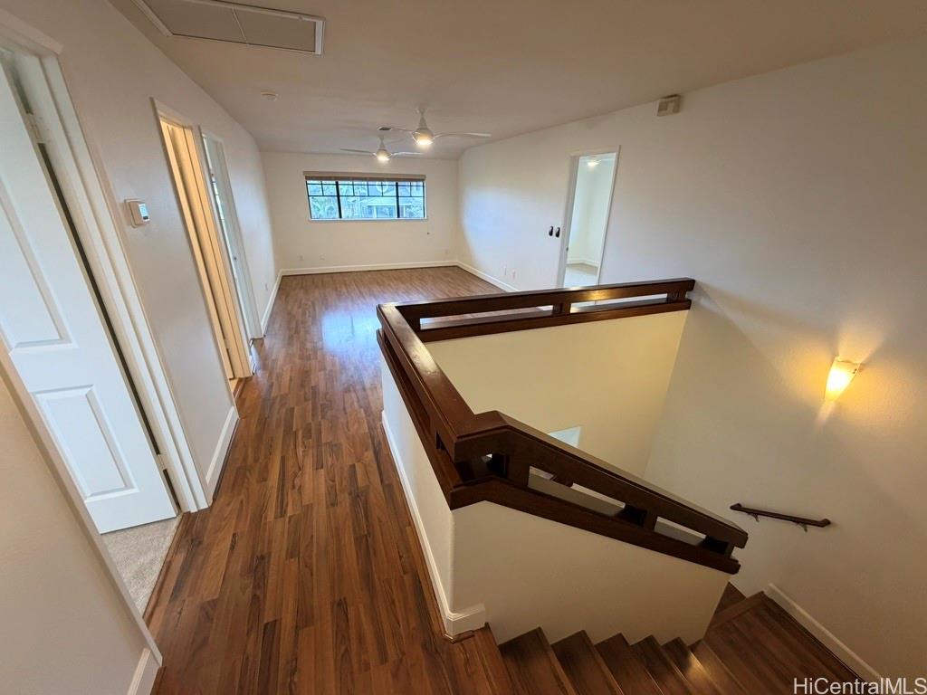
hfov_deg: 102.1
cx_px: 464
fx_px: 375
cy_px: 348
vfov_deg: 85.7
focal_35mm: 14
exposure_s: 1/60
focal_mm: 2.22
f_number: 2.2
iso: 320
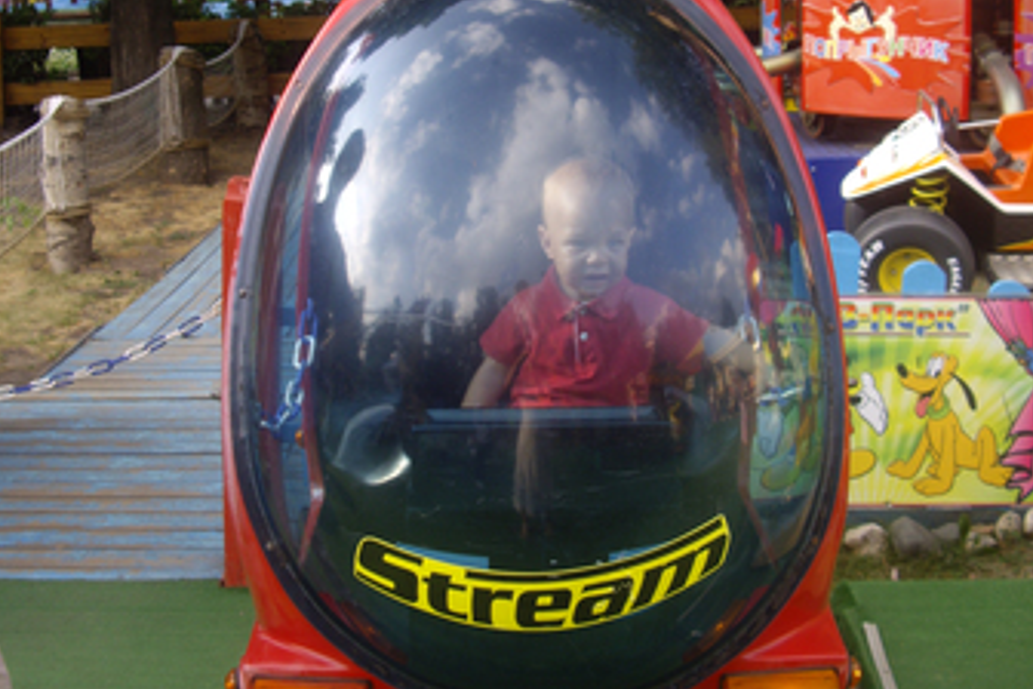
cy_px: 286
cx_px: 516
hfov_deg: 37.5
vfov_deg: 25.5
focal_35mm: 53
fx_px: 1521
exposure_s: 1/100
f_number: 2.8
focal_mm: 7.9
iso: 64
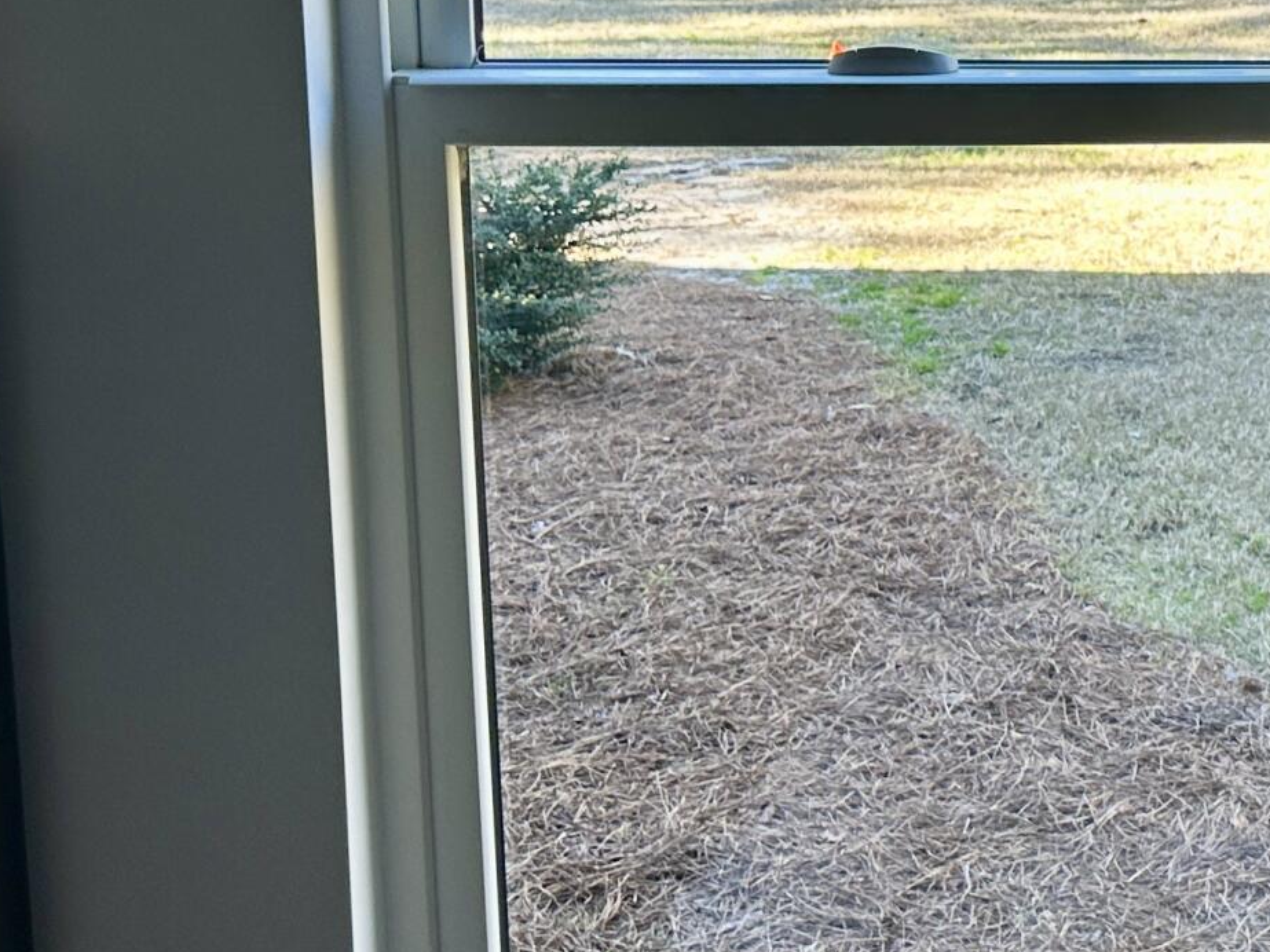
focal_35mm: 78
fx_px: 2861
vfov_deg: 18.6
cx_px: 1692
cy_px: 85
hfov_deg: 22.2
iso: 64
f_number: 1.78
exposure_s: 1/127
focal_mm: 6.86
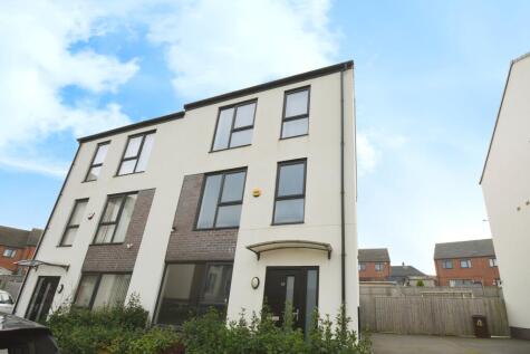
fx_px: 221
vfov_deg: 77.4
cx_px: 265
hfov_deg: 100.4
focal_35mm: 15
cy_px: 177
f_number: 8
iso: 400
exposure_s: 1/250
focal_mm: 10
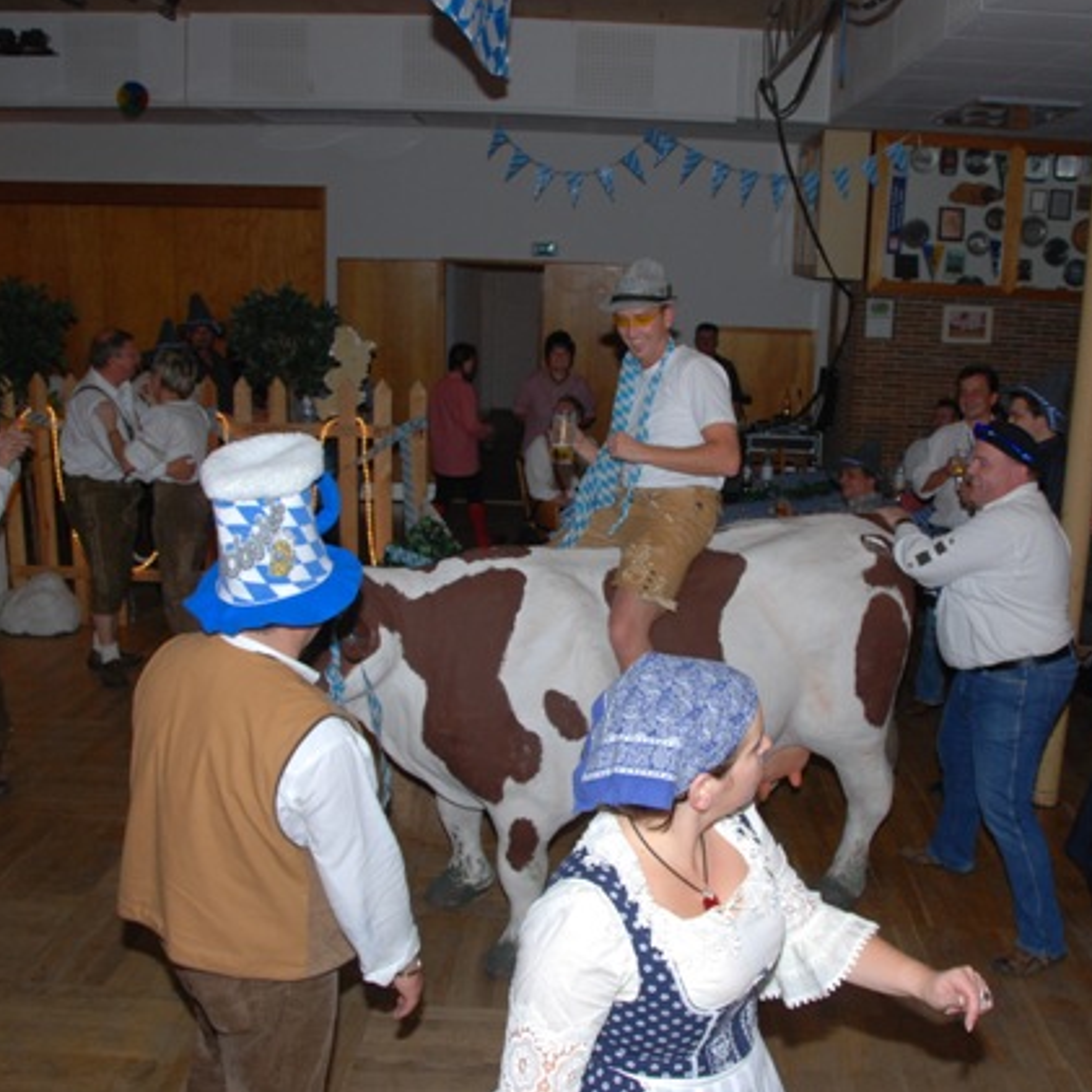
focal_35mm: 35
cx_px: 654
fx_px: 1249
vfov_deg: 47.2
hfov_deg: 47.0
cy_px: 542
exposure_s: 1/60
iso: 400
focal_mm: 18
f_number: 5.6
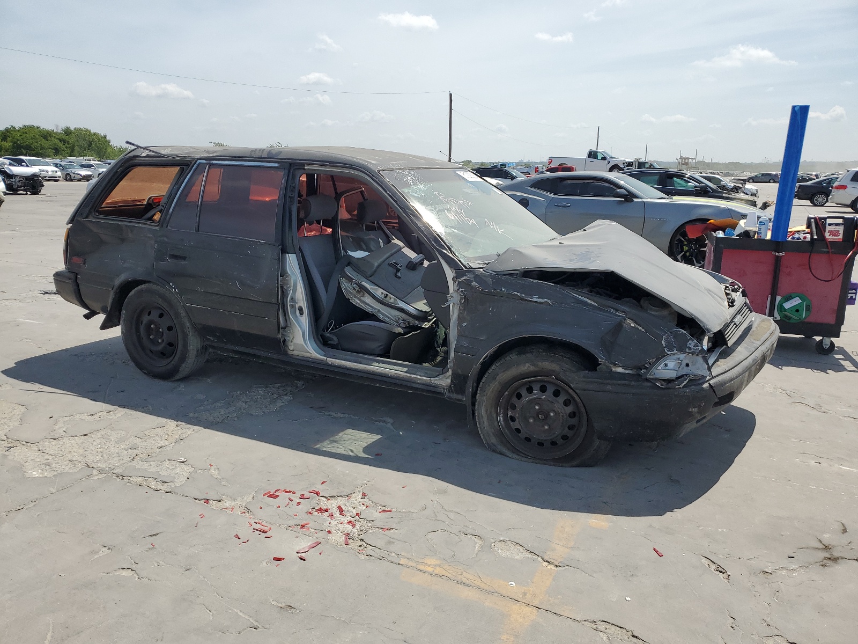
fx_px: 644
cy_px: 322
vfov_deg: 53.1
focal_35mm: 26
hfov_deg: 67.3
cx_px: 429
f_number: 1.5
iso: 50
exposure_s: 1/5000
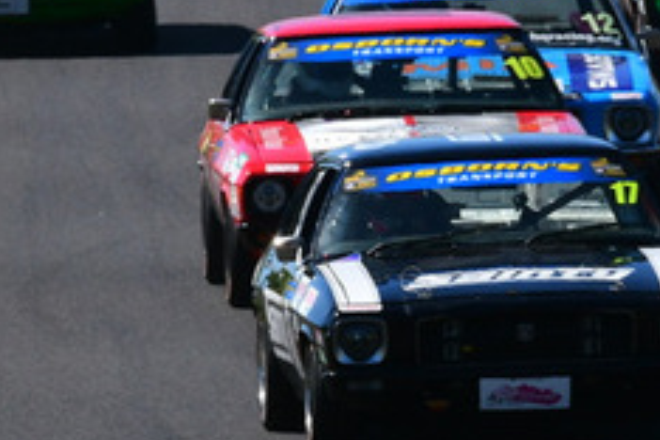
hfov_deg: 1.0
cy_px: 149
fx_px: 37654
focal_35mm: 2054
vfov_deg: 0.7
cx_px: 437
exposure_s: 1/640
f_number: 13
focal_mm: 400
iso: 500
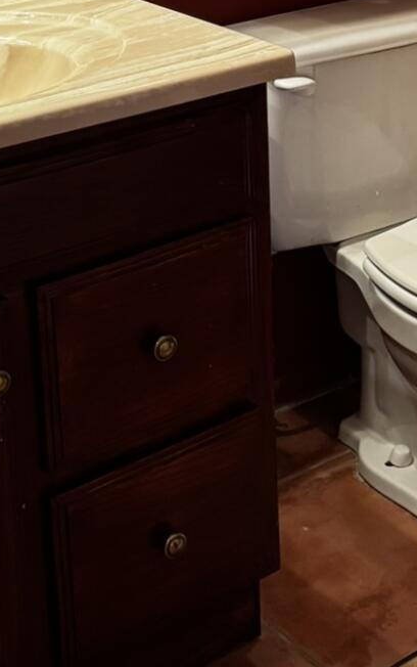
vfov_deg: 24.6
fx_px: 1417
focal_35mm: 78
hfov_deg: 16.1
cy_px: -78
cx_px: 505
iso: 640
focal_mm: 6.76
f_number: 1.78
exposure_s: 1/60
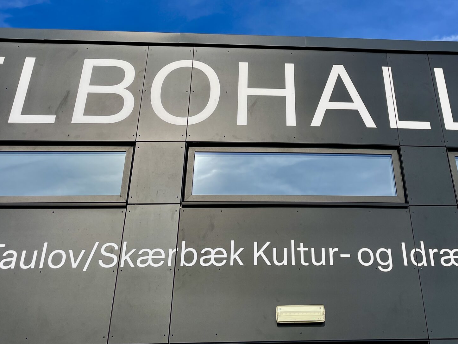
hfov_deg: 40.9
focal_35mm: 46
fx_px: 609
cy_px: 45
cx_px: 291
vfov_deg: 30.4
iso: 32
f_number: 1.6
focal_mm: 4.2
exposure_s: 1/3861
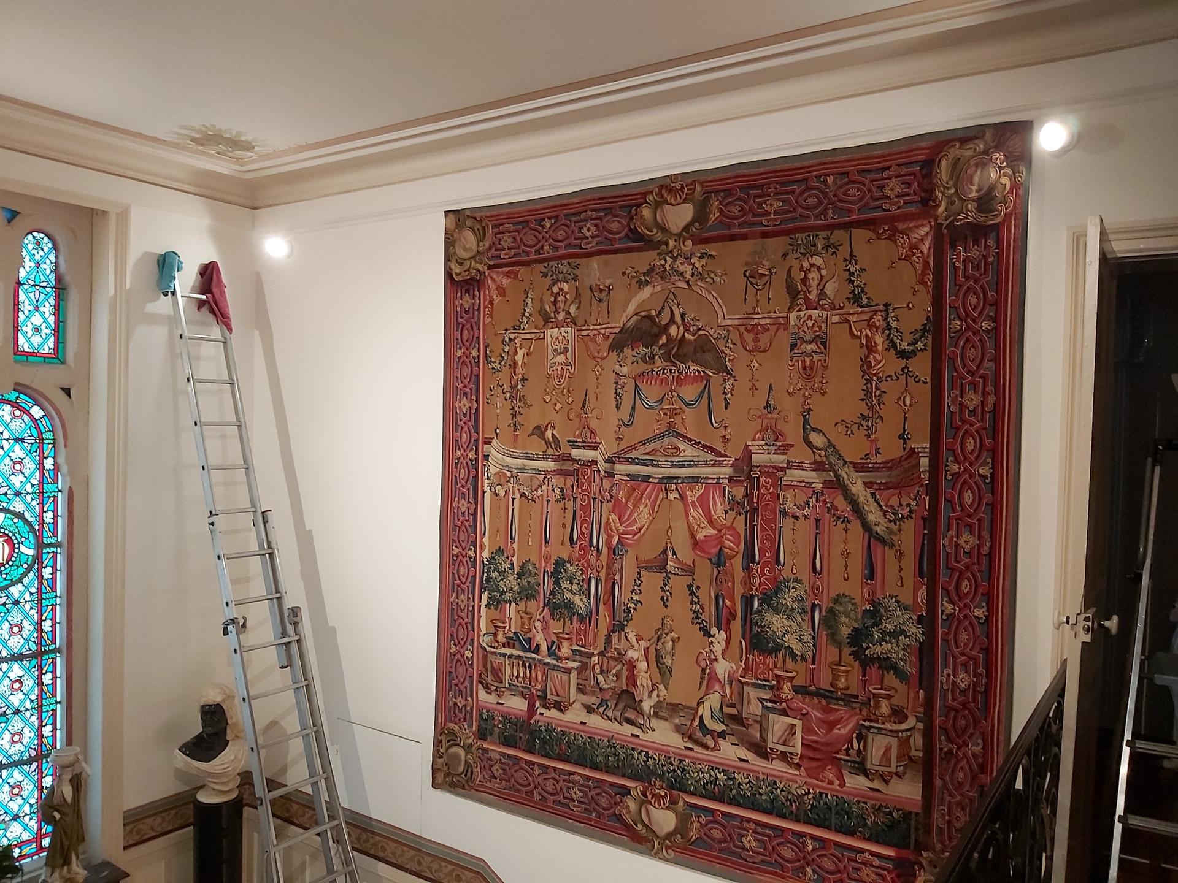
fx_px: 885
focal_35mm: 26
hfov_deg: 67.3
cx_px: 589
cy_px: 442
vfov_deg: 53.1
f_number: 1.7
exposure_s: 1/50
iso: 250
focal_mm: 3.92
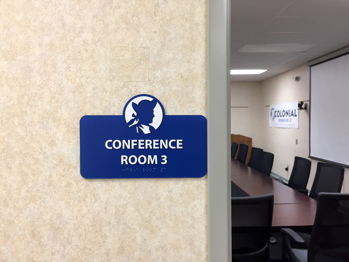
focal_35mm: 29
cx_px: 174
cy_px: 131
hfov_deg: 61.7
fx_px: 292
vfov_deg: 48.2
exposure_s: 1/30
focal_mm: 4.15
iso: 80
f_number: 2.2
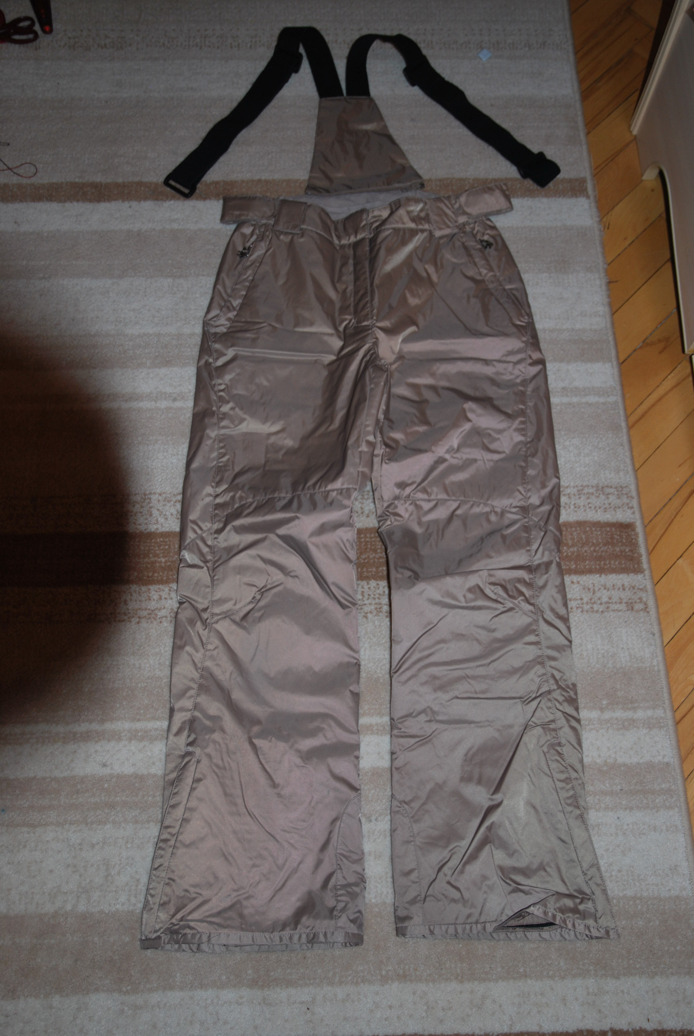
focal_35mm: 33
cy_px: 518
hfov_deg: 40.1
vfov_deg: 57.2
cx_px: 347
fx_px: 951
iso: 200
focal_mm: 22
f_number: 4
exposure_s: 1/60
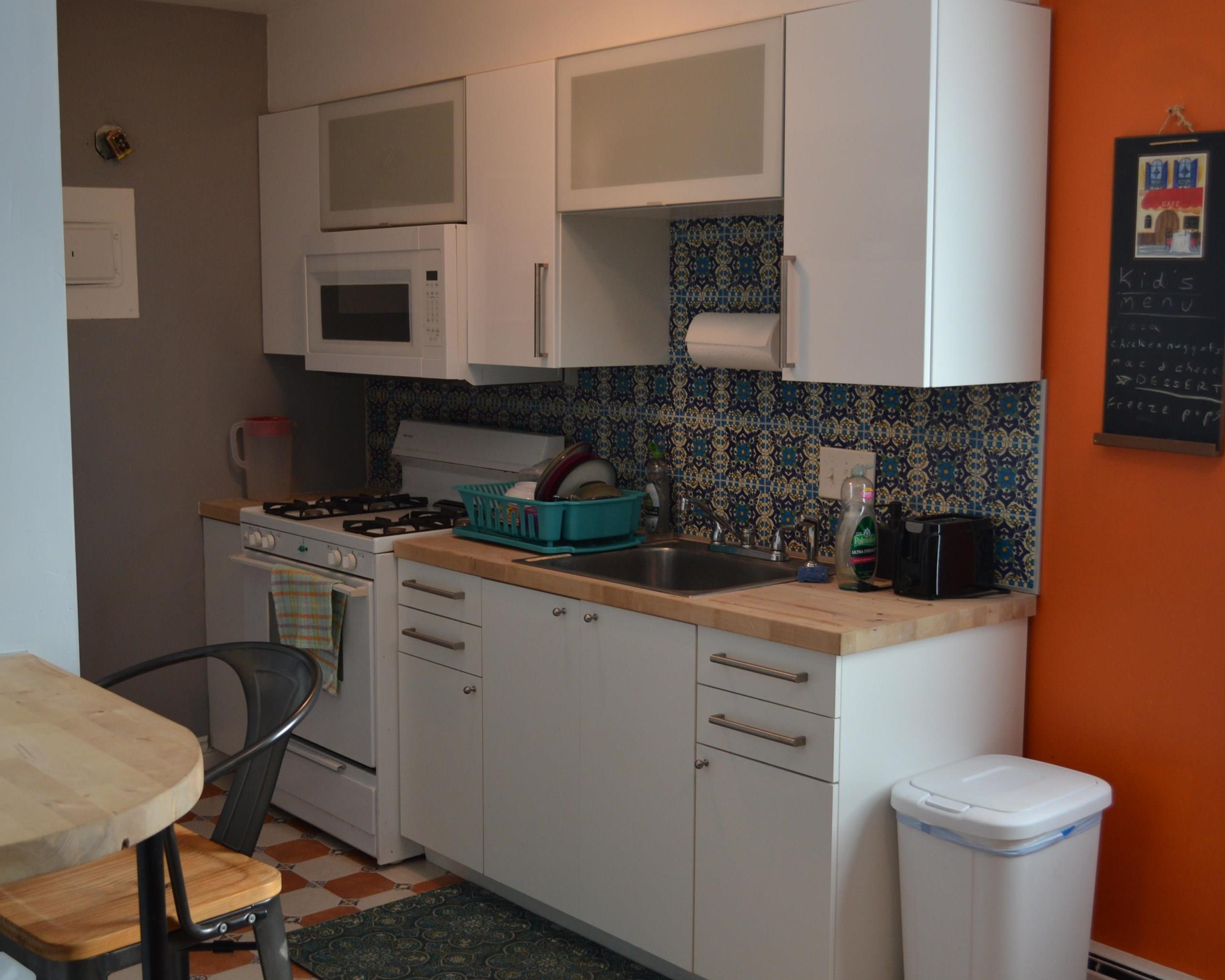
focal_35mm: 41
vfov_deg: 36.5
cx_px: 585
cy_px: 490
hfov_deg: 44.8
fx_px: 1487
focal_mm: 24
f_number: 4
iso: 400
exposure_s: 1/50
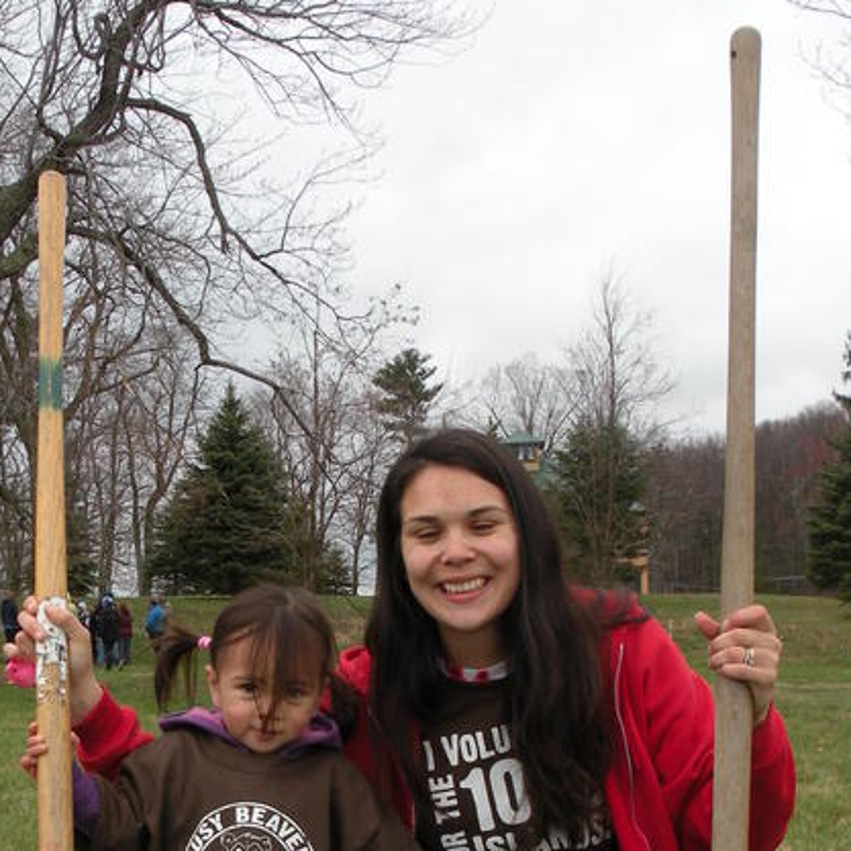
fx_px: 1530
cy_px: 753
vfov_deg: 29.9
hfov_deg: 31.0
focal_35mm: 55
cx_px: 365
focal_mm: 4.7
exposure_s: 1/120
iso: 64
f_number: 4.5
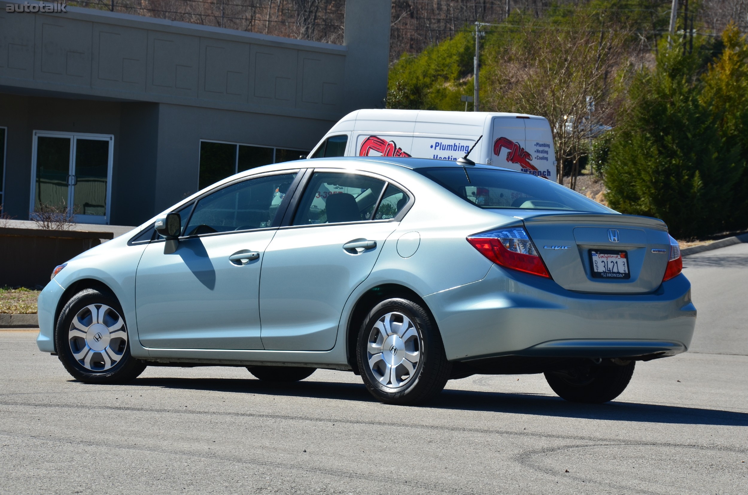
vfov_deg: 11.1
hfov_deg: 16.7
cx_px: 374
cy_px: 248
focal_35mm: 123
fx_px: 2550
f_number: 11
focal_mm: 82
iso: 100
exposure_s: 1/160
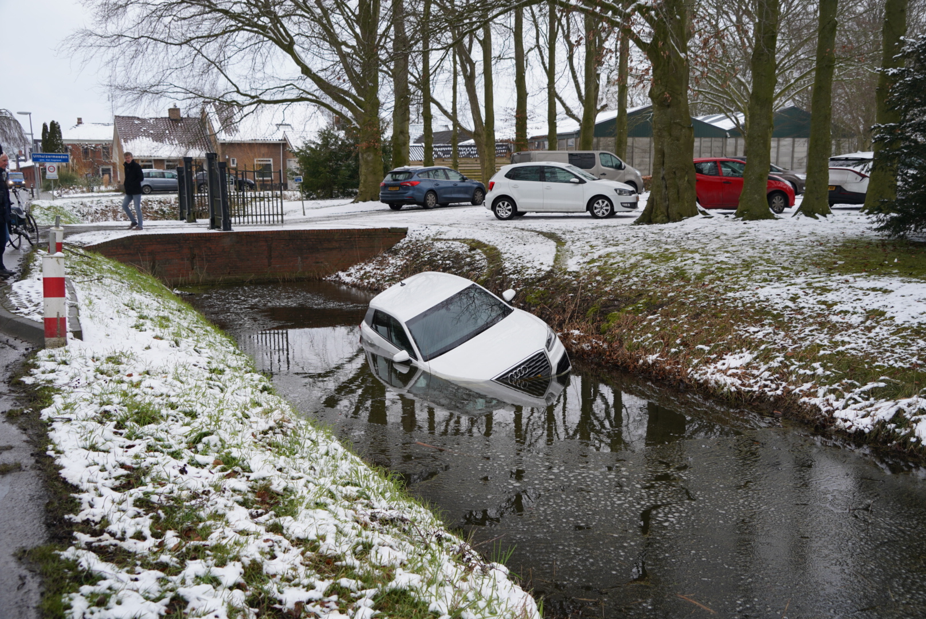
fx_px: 849
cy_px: 310
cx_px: 463
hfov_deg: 57.2
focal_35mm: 33
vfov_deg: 40.0
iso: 100
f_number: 5.6
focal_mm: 33
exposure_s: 1/80
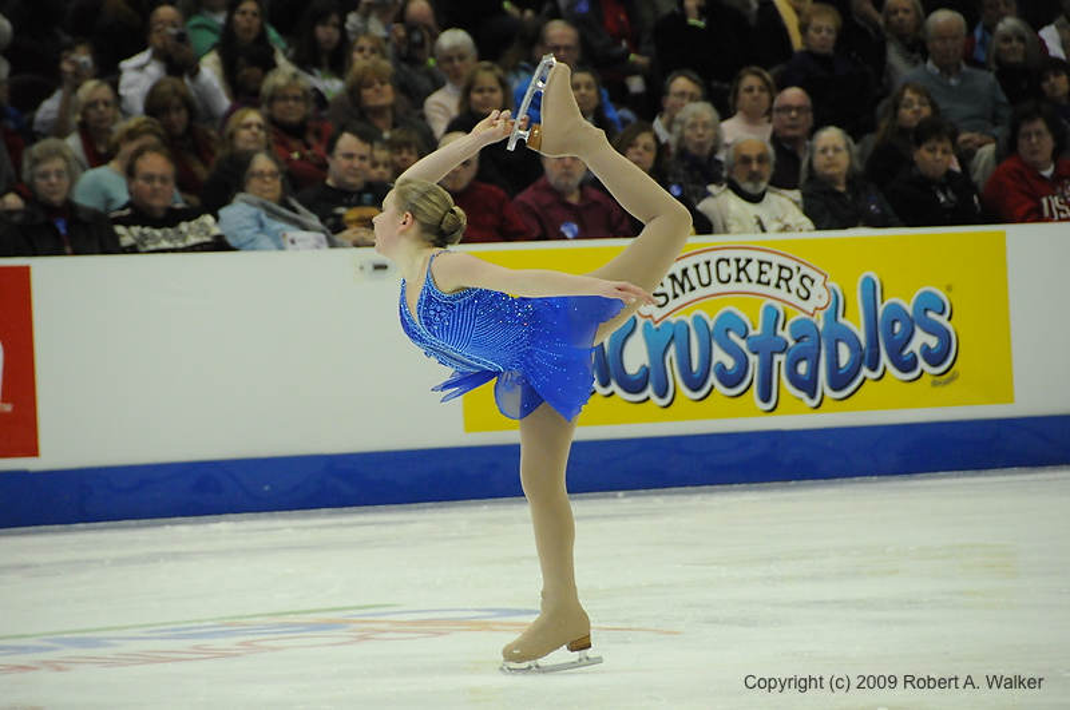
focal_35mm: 300
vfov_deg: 4.6
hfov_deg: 6.9
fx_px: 8904
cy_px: 355
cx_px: 535
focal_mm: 200
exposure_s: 1/1000
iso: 3200
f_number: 5.6
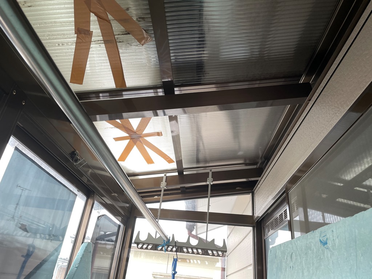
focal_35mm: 26
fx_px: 279
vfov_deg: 53.1
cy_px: 140
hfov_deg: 67.3
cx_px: 186
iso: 32
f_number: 1.6
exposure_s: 1/219
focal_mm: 4.2
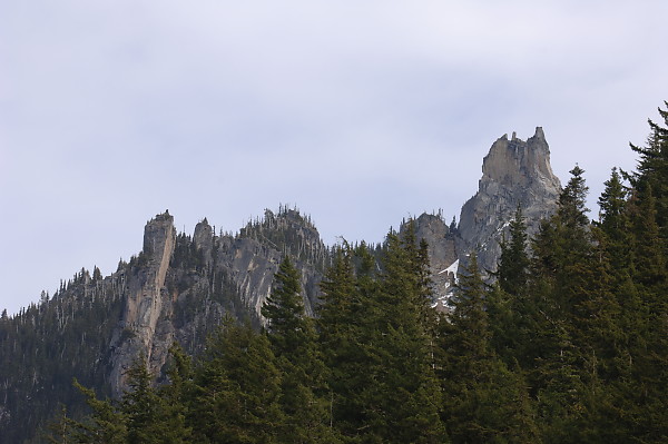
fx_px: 3337
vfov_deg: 7.6
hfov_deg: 11.4
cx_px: 334
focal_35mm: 180
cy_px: 222
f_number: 8
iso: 100
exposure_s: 1/100
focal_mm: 120
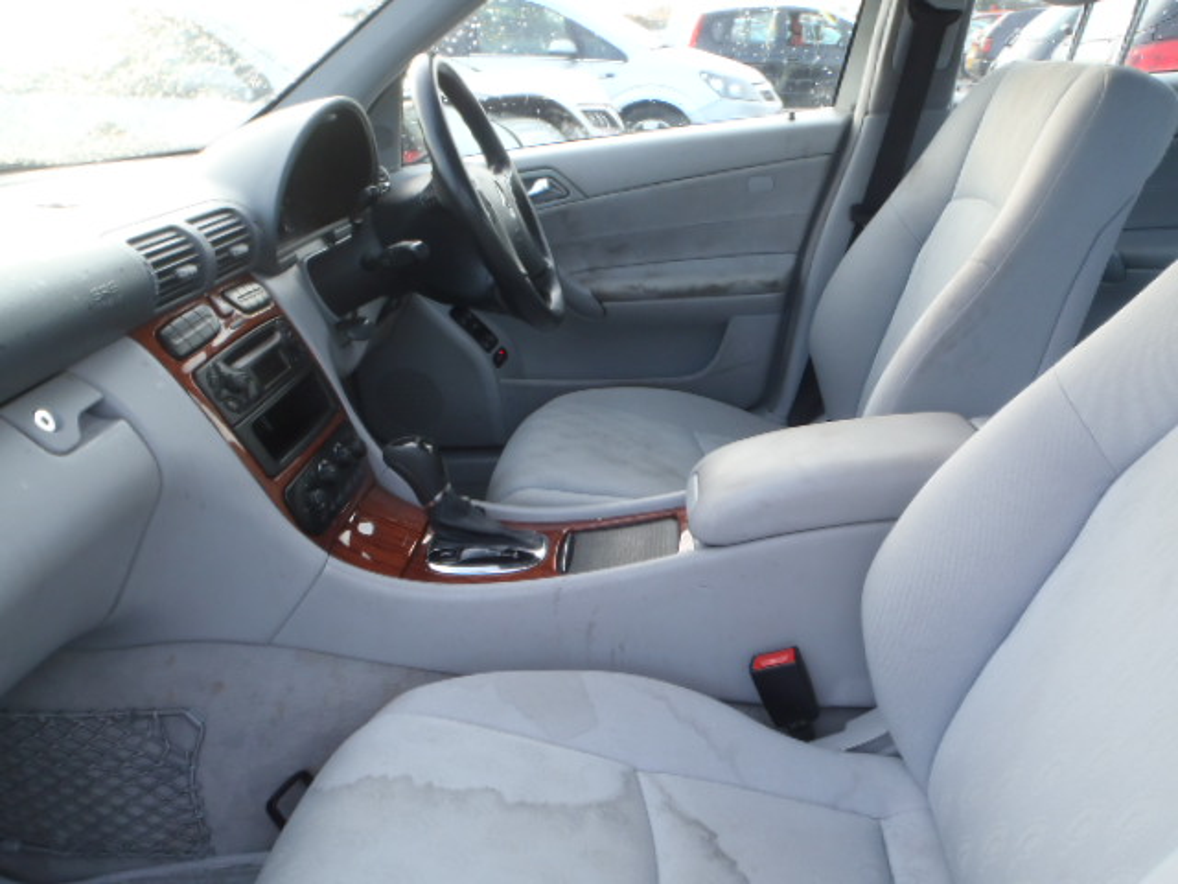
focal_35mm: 28
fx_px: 953
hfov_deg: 63.4
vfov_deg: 49.7
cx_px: 589
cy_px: 442
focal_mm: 5
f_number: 3.5
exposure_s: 1/30
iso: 125
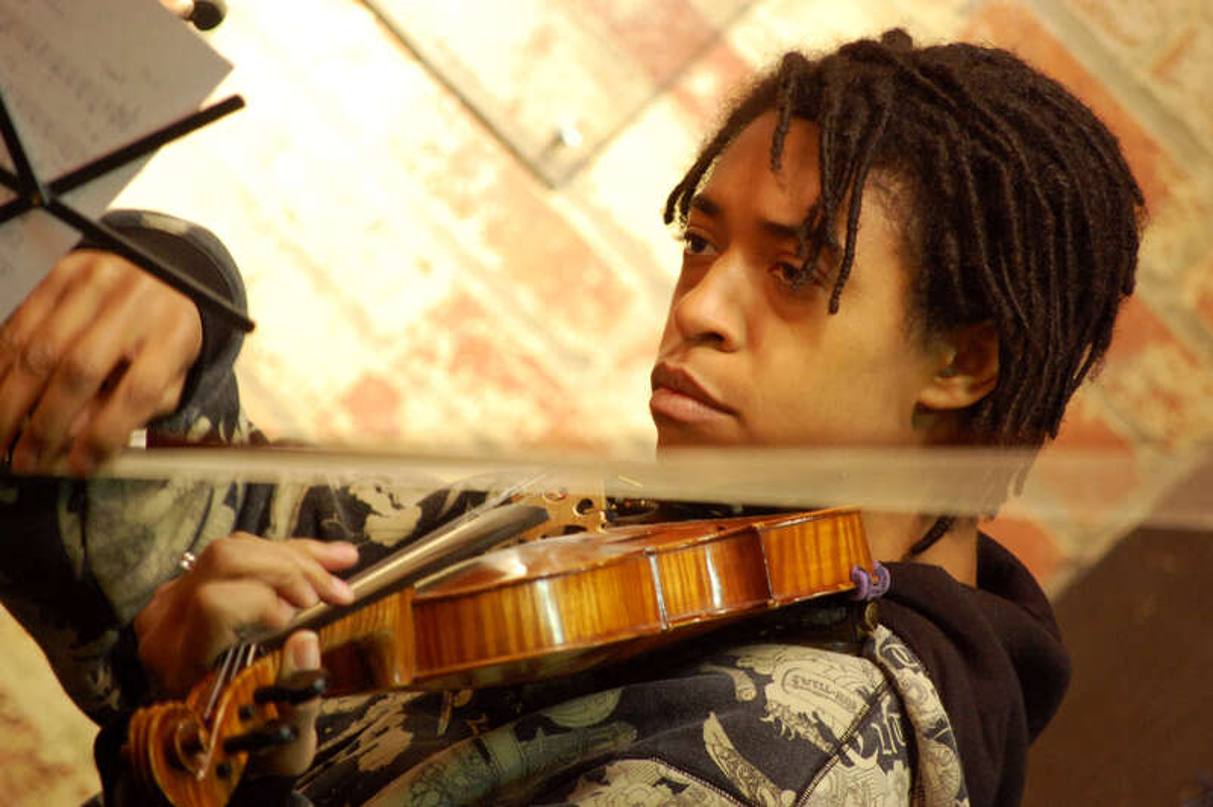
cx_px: 606
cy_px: 404
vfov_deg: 4.6
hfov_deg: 6.9
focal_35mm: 300
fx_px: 10100
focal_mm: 200
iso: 1600
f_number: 5.6
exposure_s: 1/13
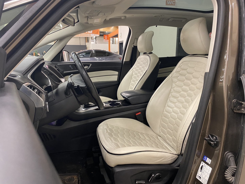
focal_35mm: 26
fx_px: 184
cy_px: 92
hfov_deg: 67.3
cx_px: 122
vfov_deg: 53.1
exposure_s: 1/50
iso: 250
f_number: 1.8
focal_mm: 4.25
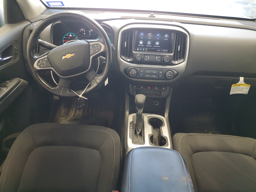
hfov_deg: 67.3
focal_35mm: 26
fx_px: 192
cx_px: 128
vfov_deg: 53.1
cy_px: 96
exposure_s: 1/60.2
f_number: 1.5
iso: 262
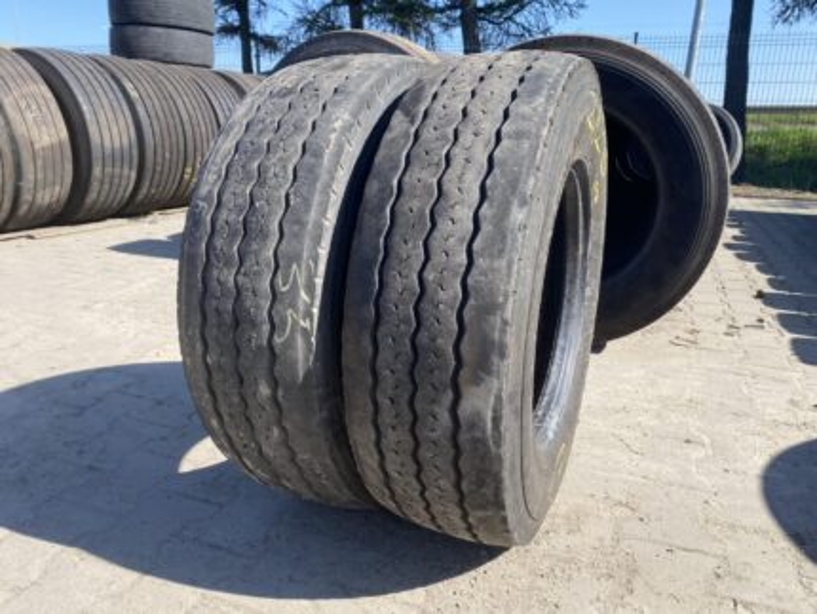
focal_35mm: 26
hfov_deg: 67.3
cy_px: 307
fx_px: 614
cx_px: 408
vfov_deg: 53.1
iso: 32
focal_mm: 4.25
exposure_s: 1/1429
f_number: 1.8
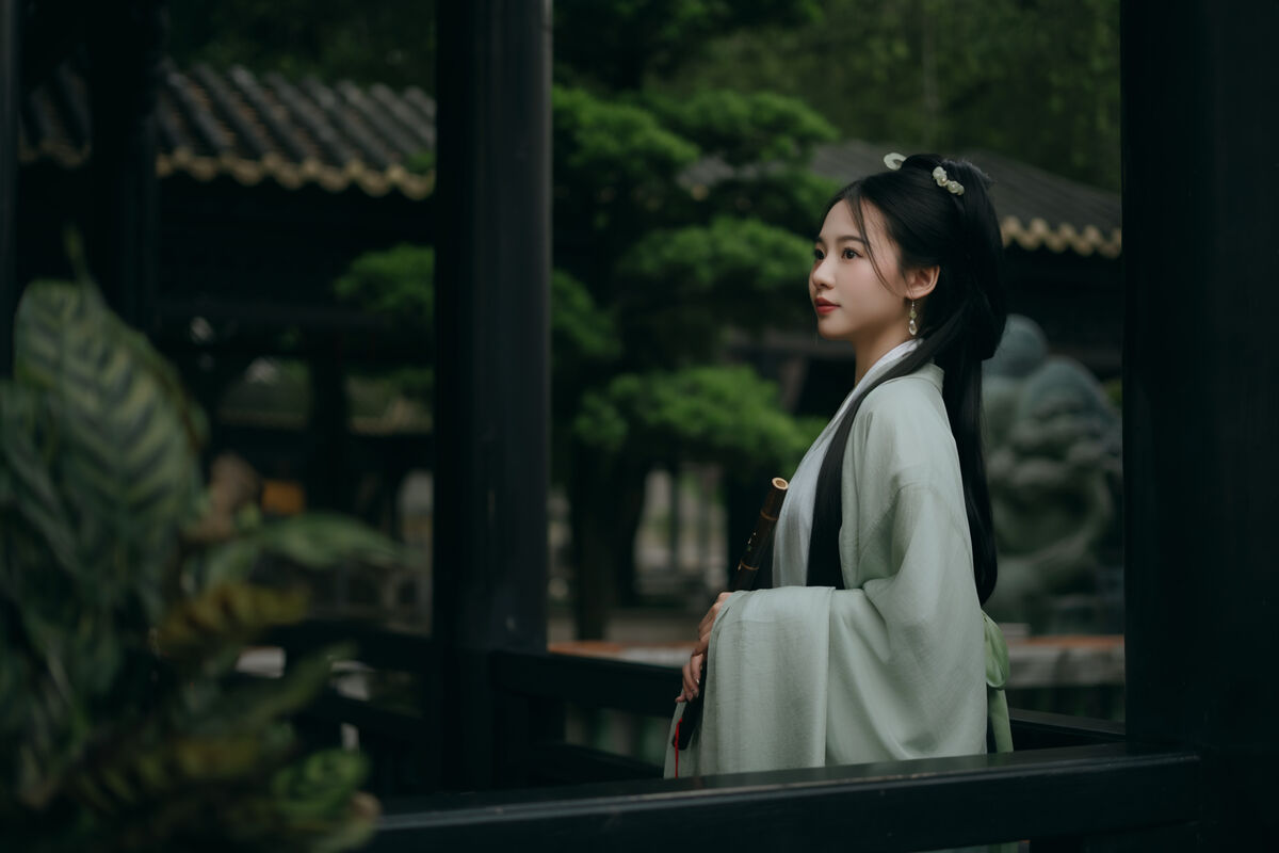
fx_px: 1776
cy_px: 426
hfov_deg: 39.6
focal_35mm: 50
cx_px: 640
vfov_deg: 27.0
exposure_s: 1/125
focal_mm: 50
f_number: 1.8
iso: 100
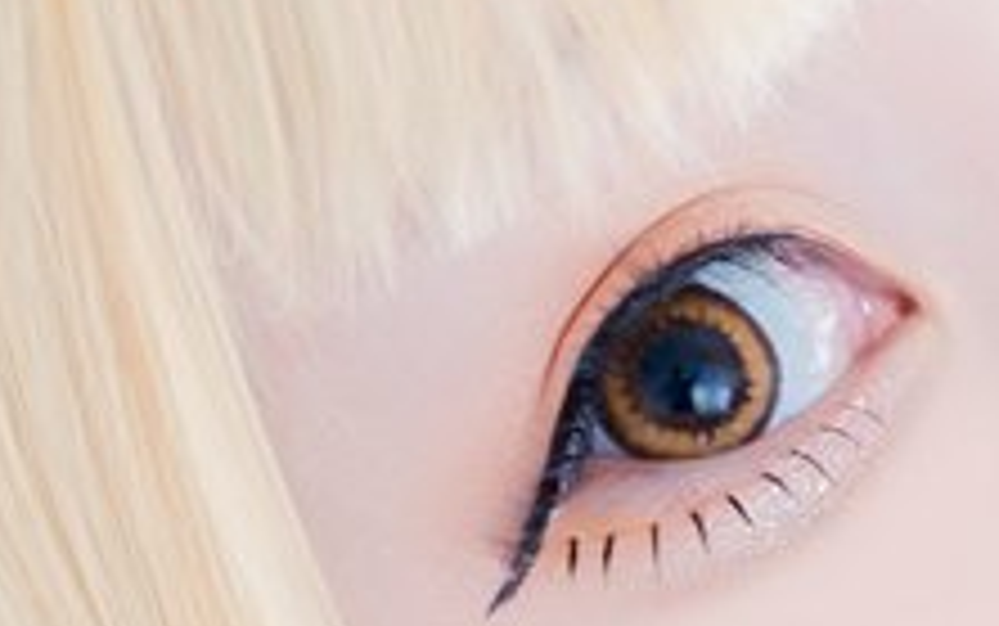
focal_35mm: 388
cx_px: 968
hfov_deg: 5.4
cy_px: 1455
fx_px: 10569
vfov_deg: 3.4
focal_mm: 55
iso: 200
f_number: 1.8
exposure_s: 1/40
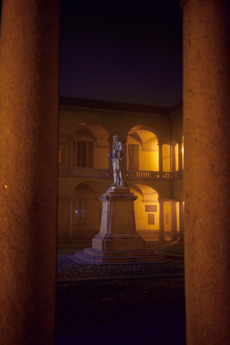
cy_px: 172
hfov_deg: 37.9
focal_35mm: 35
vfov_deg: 54.4
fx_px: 335
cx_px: 115
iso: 200
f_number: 1.8
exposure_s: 1/10
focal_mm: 35
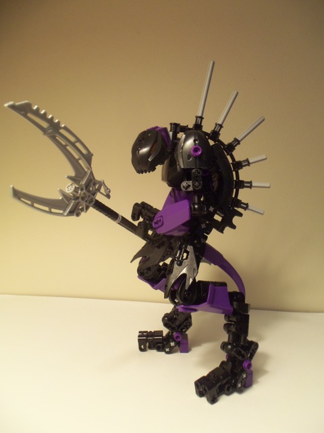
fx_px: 362
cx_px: 162
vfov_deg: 61.7
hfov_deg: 48.2
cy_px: 216
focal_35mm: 29
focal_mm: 5.2
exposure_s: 1/30
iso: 160
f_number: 3.4
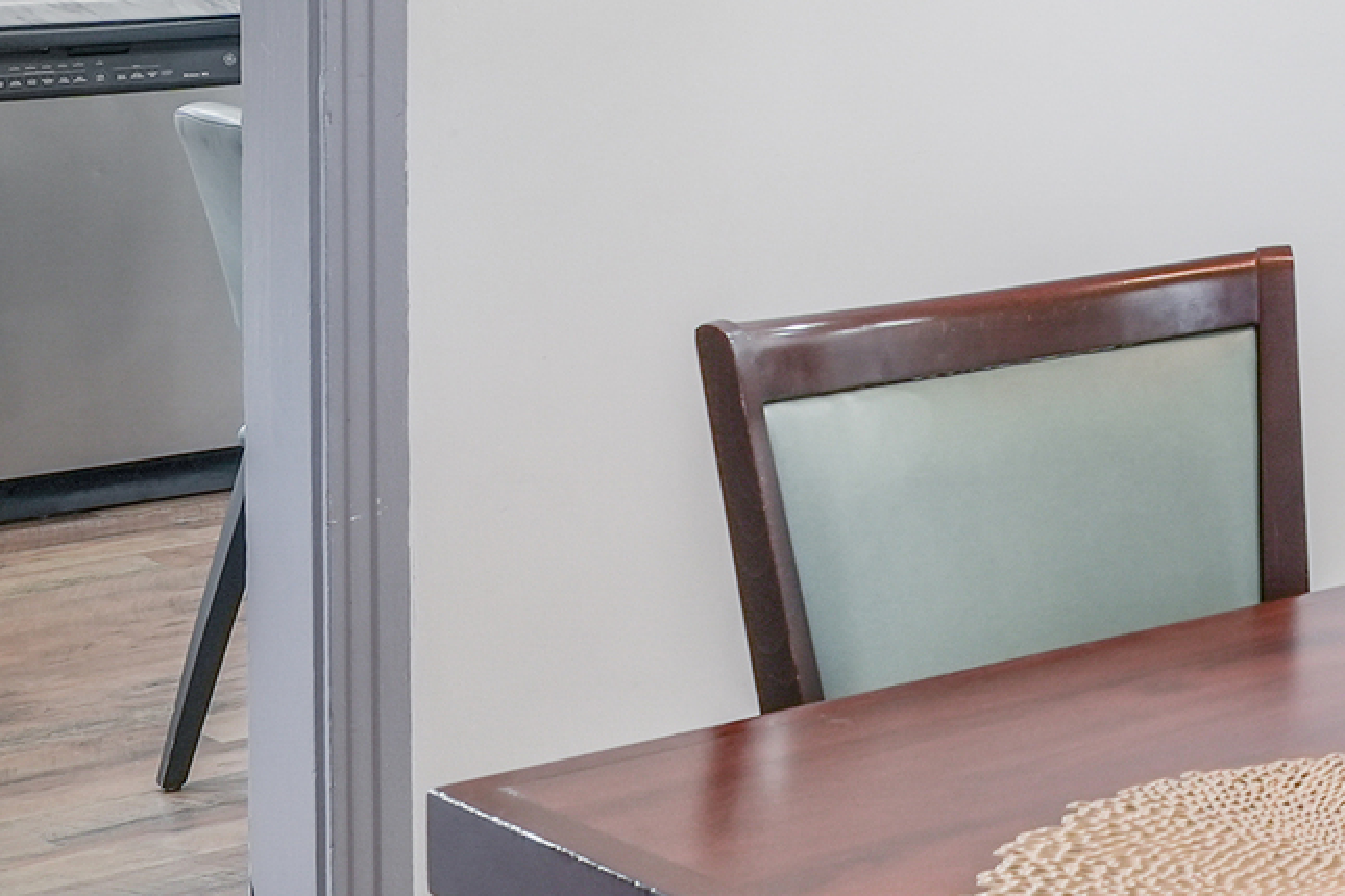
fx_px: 3168
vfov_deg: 15.8
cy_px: 3
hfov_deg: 20.8
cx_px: 1958
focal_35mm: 85
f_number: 7.1
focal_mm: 17.8
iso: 800
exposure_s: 1/5
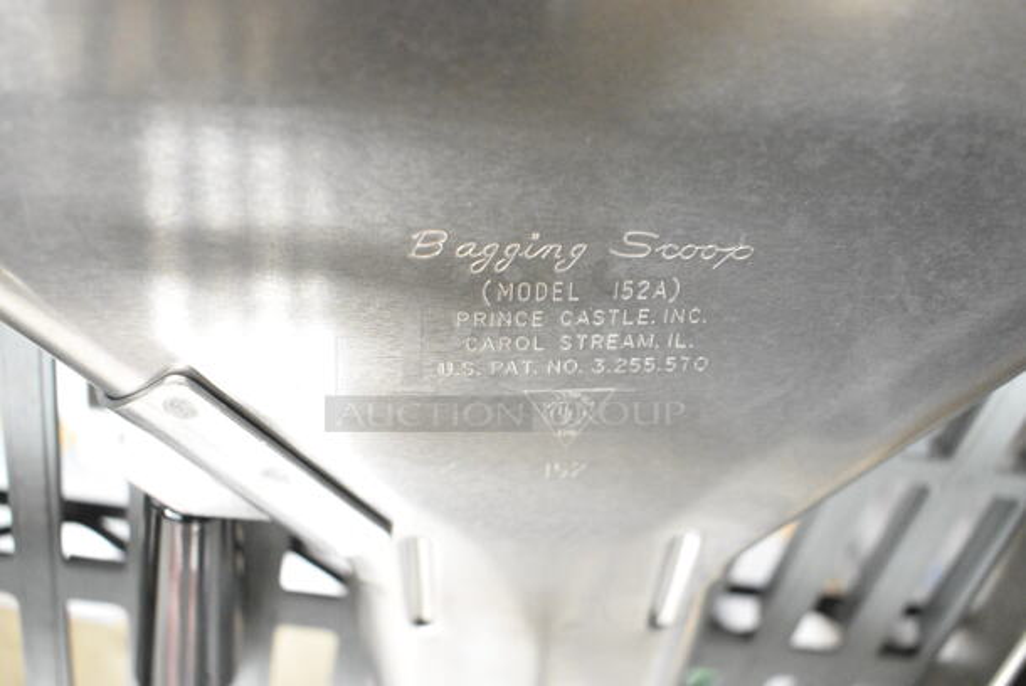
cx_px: 513
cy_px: 343
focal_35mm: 32
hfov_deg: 59.4
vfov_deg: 41.8
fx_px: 899
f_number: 5
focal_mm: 21
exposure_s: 1/100
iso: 6400
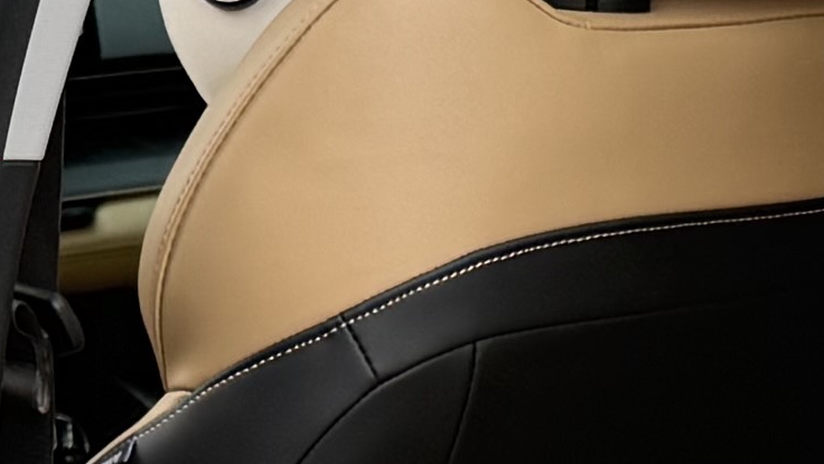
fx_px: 4435
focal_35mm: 203
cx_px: 237
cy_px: 708
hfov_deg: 10.6
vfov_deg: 5.9
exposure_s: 1/122
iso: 200
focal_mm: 6.76
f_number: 1.78
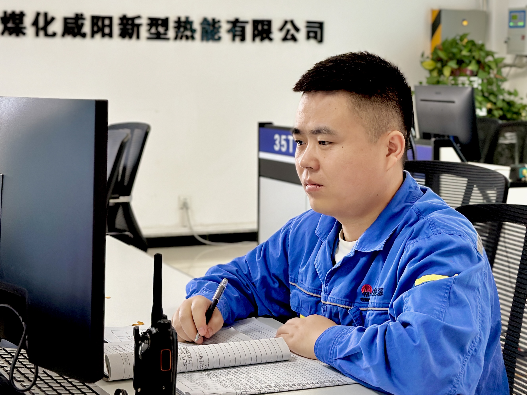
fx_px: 731
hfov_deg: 39.7
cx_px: 264
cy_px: 198
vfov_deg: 30.3
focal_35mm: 48
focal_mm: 6.86
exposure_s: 1/100
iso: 200
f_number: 1.78
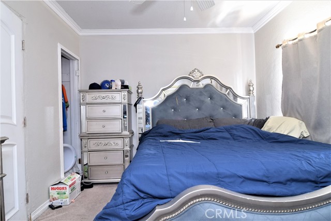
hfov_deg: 81.2
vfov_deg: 59.5
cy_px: 110
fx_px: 193
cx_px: 166
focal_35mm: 21
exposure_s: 5
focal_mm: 14
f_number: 8
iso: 400
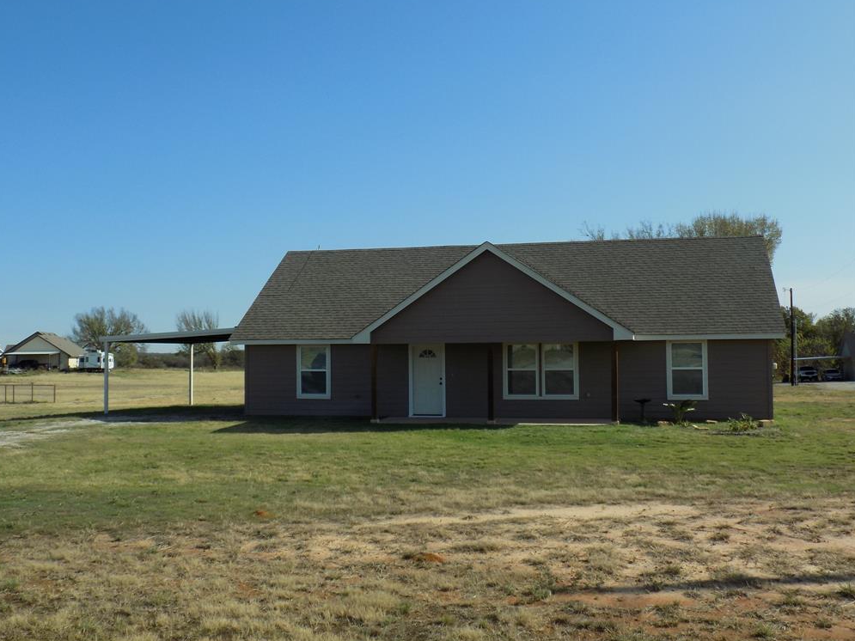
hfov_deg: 52.6
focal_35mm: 35
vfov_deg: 40.7
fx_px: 864
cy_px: 319
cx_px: 418
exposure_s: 1/1250
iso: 80
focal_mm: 6.1
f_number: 3.4
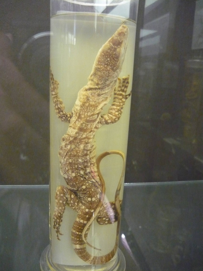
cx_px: 102
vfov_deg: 55.4
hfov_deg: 42.9
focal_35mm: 33
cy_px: 136
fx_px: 258
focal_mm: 5.5
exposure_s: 1/25
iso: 800
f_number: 2.8
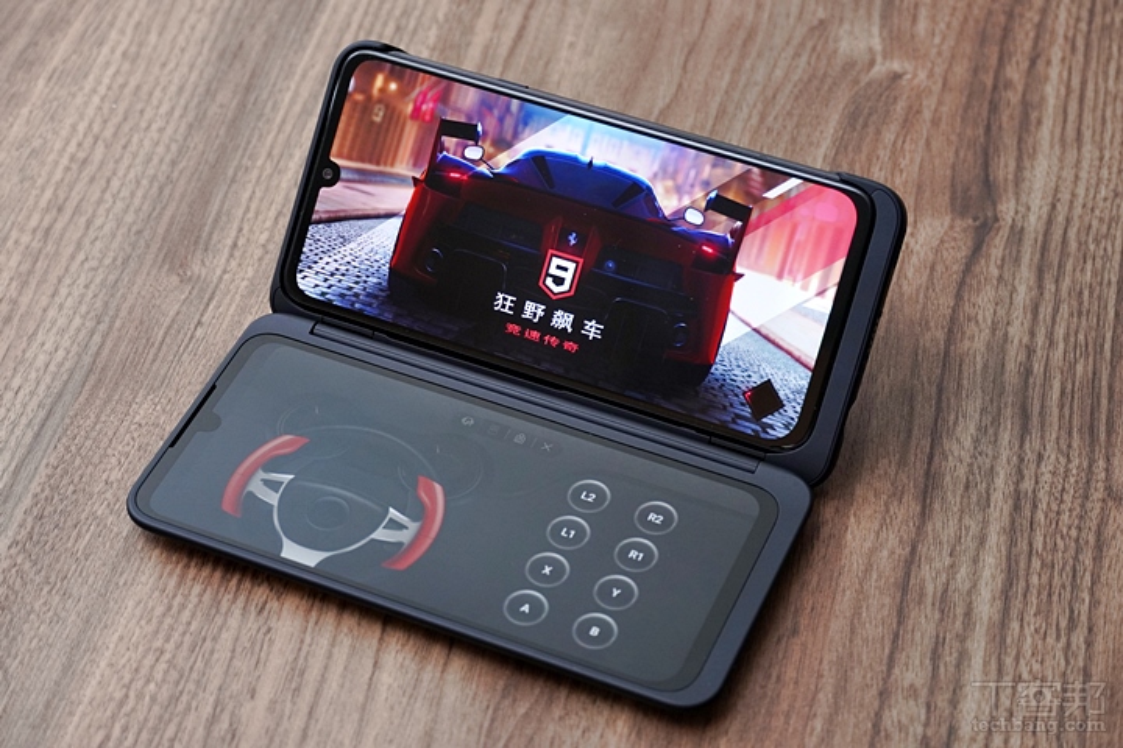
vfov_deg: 16.9
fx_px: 2527
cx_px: 562
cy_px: 374
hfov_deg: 25.1
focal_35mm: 81
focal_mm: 54
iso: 800
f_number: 5
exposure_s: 1/160
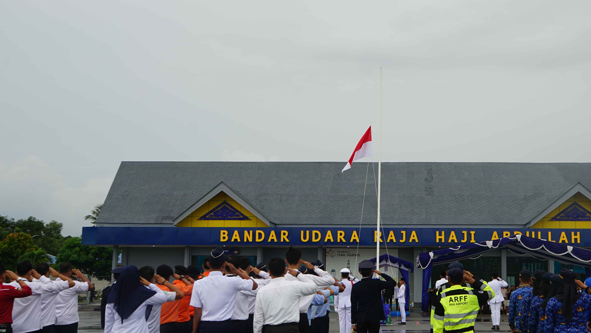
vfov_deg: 21.8
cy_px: 123
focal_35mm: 55
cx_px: 388
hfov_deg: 37.5
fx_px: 862
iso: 100
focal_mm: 34
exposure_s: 1/80
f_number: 8
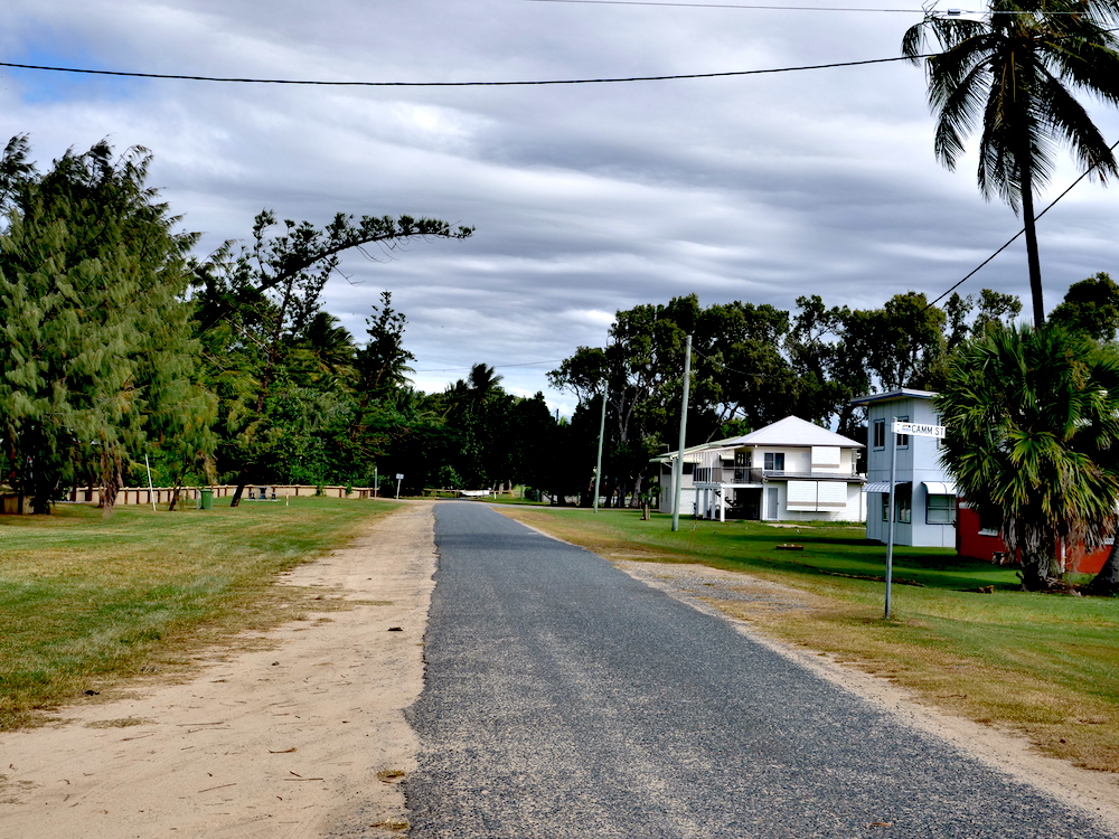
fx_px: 1681
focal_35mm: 52
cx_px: 560
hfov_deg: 36.8
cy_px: 420
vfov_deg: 28.0
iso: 200
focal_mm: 26
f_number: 10
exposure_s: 1/400
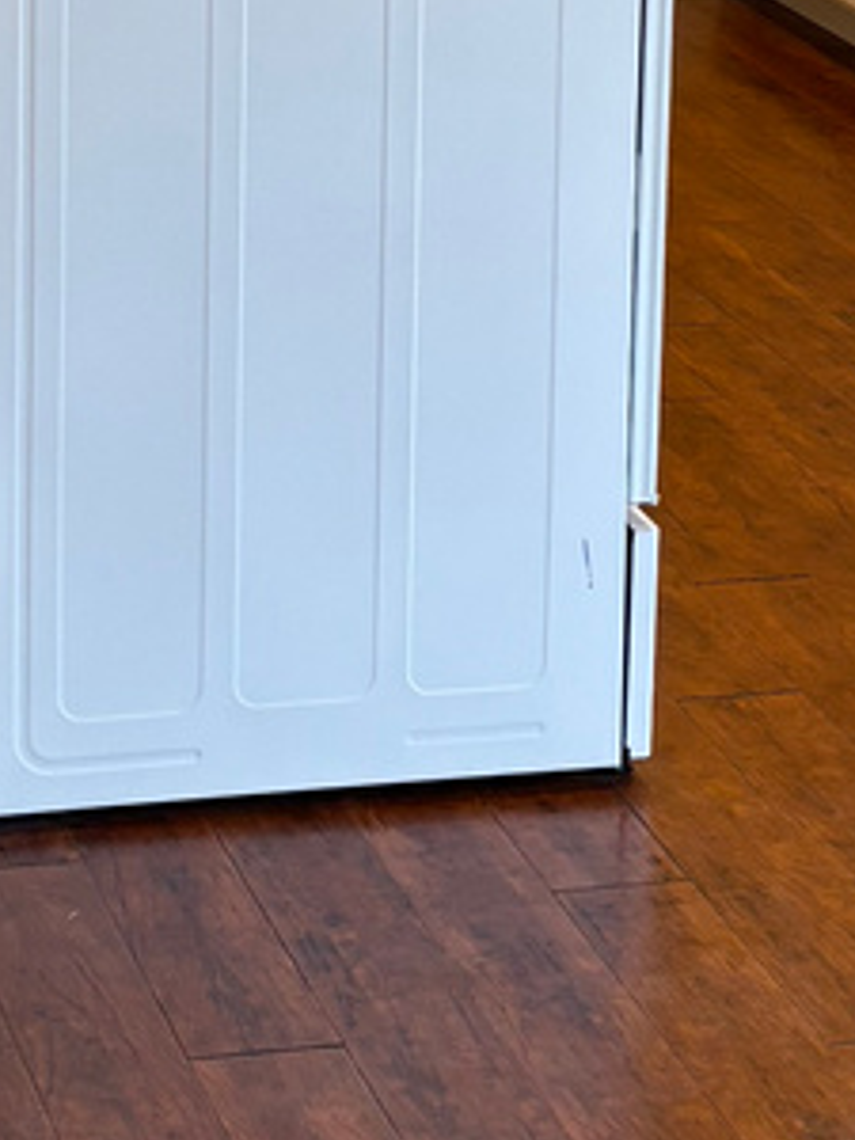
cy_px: -156
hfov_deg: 11.1
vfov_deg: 14.4
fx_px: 4380
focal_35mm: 133
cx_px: 148
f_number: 1.6
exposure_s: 1/60
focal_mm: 5.96
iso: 80
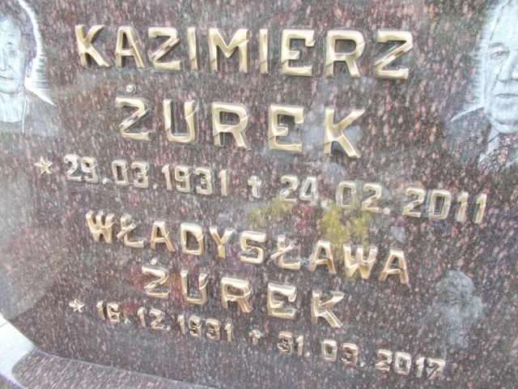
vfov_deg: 53.1
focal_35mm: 26
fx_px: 389
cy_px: 194
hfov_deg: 67.3
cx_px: 259
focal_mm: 4.6
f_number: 3.2
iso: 400
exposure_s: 1/200
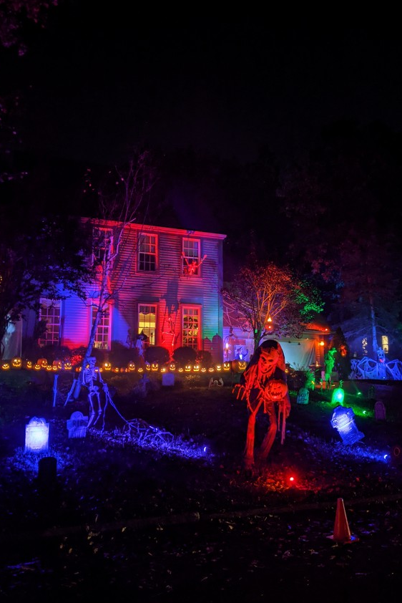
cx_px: 208
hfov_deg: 43.6
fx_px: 502
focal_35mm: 30
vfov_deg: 61.9
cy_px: 317
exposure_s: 1/9.23
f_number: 1.8
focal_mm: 4.44
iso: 198
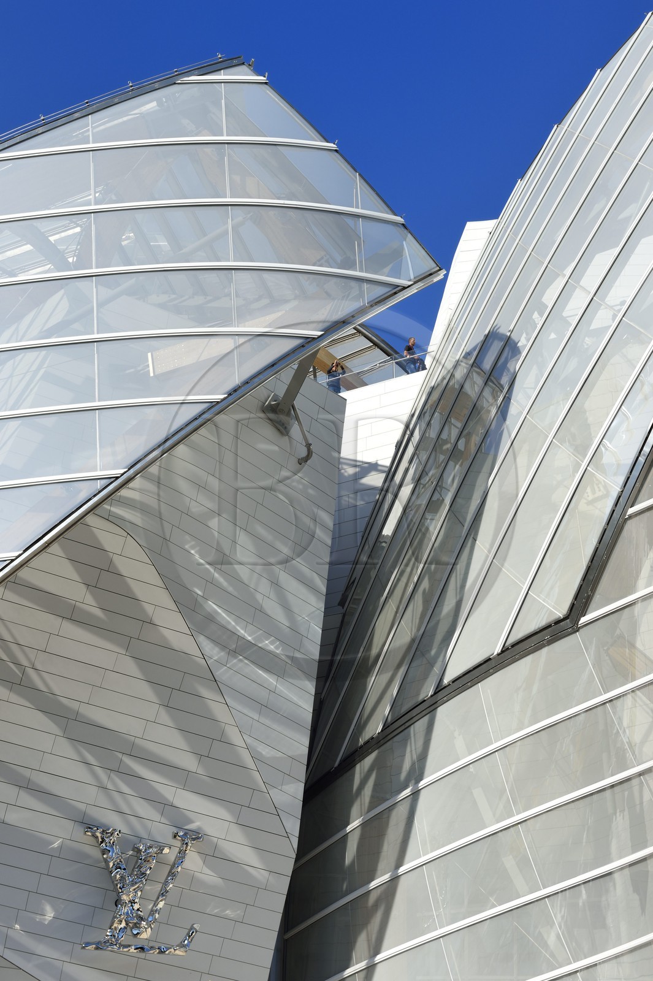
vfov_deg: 28.9
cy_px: 490
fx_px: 1906
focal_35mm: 70
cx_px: 326
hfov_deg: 19.4
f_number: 16
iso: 200
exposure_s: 1/250
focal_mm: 70
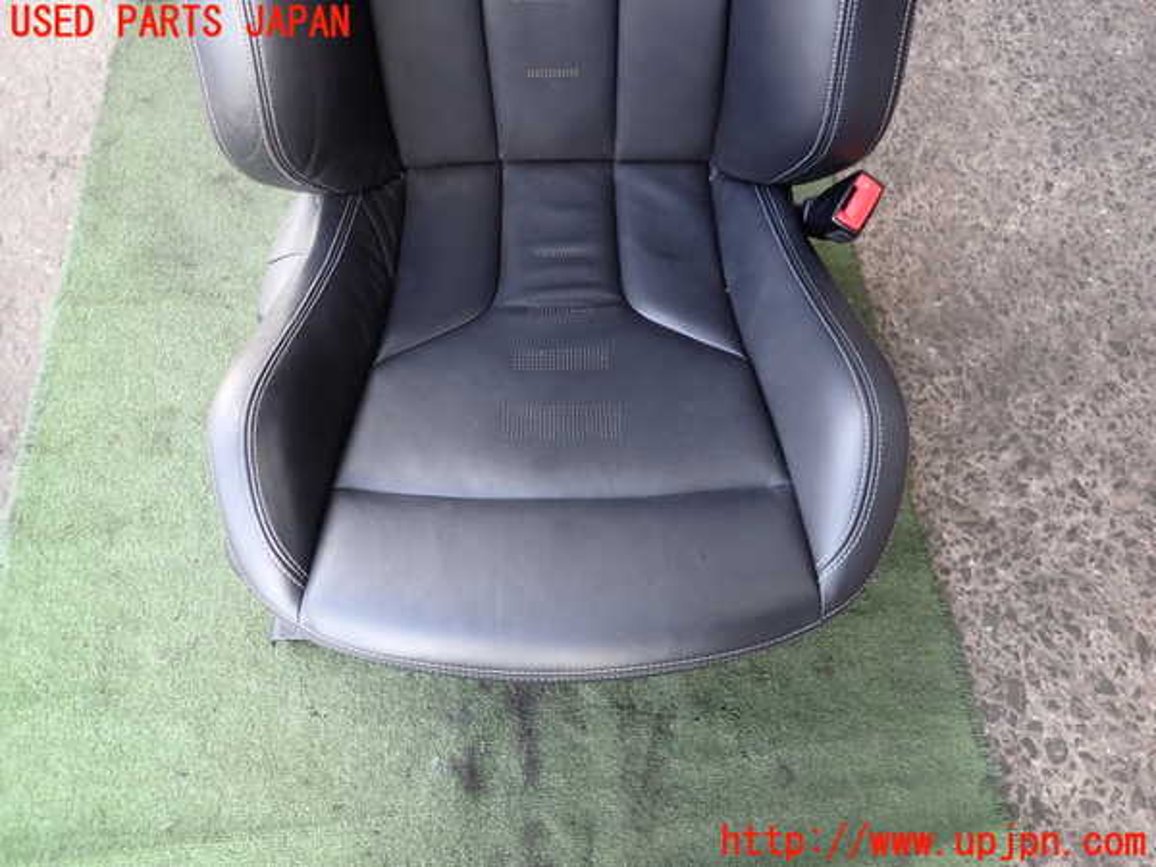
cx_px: 578
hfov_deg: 69.4
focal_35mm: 25
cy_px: 434
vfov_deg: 54.9
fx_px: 835
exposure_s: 1/60
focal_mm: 4.5
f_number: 2
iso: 100
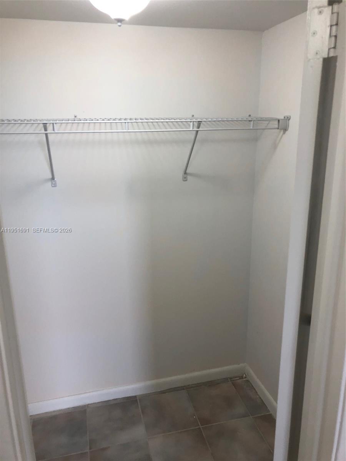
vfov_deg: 63.4
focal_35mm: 28
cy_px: 230
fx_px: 373
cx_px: 173
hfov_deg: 49.7
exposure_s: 1/120
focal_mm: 3.99
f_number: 1.8
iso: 64
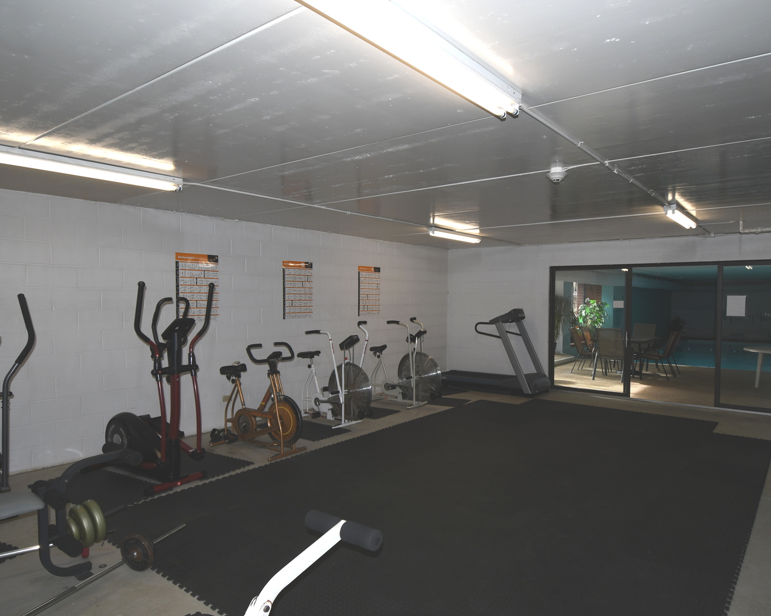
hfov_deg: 74.9
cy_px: 313
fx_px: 502
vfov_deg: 63.1
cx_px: 418
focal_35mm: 22
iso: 100
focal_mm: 13
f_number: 4.8
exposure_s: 1/60
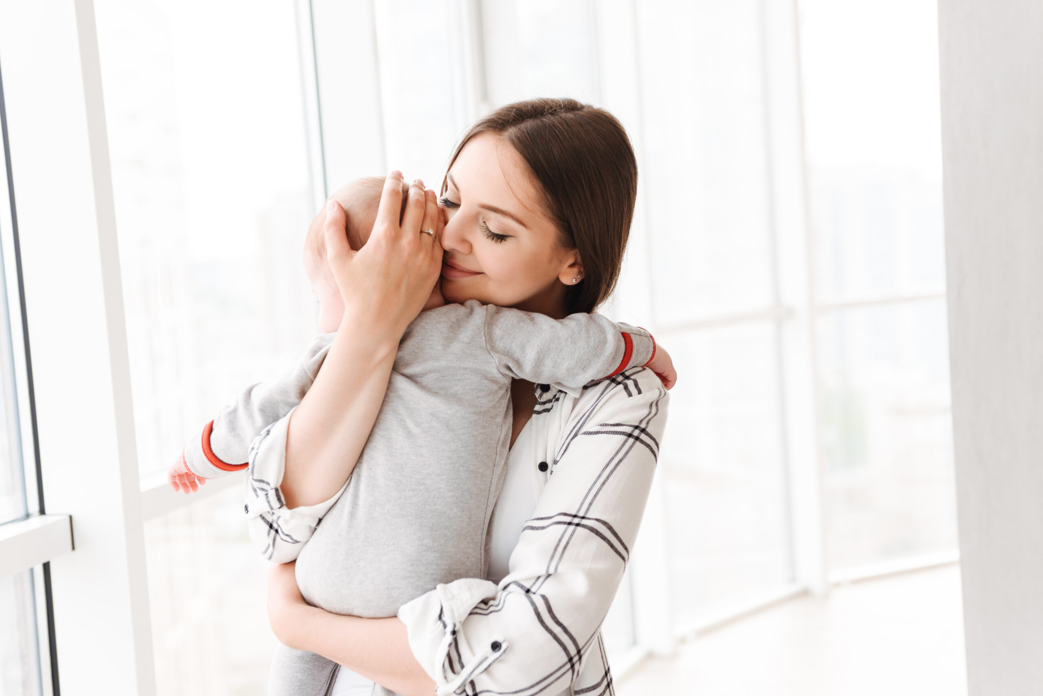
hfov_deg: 38.2
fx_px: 1507
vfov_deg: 26.0
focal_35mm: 52
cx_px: 522
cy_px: 348
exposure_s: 1/250
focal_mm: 52
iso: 320
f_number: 3.2
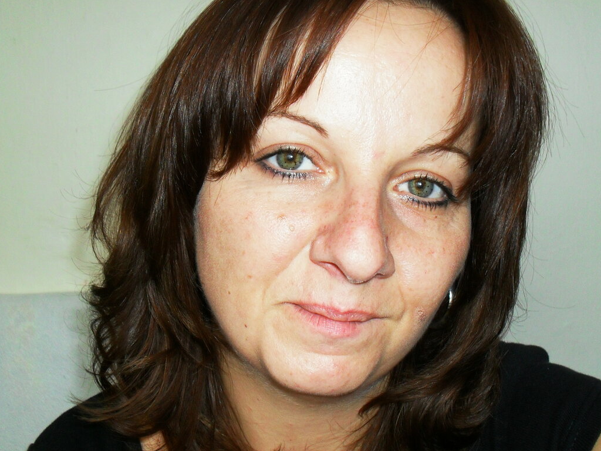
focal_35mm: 41
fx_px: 712
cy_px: 224
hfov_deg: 45.8
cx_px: 310
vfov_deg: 35.1
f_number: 3.2
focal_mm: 6.3
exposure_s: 1/45
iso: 200
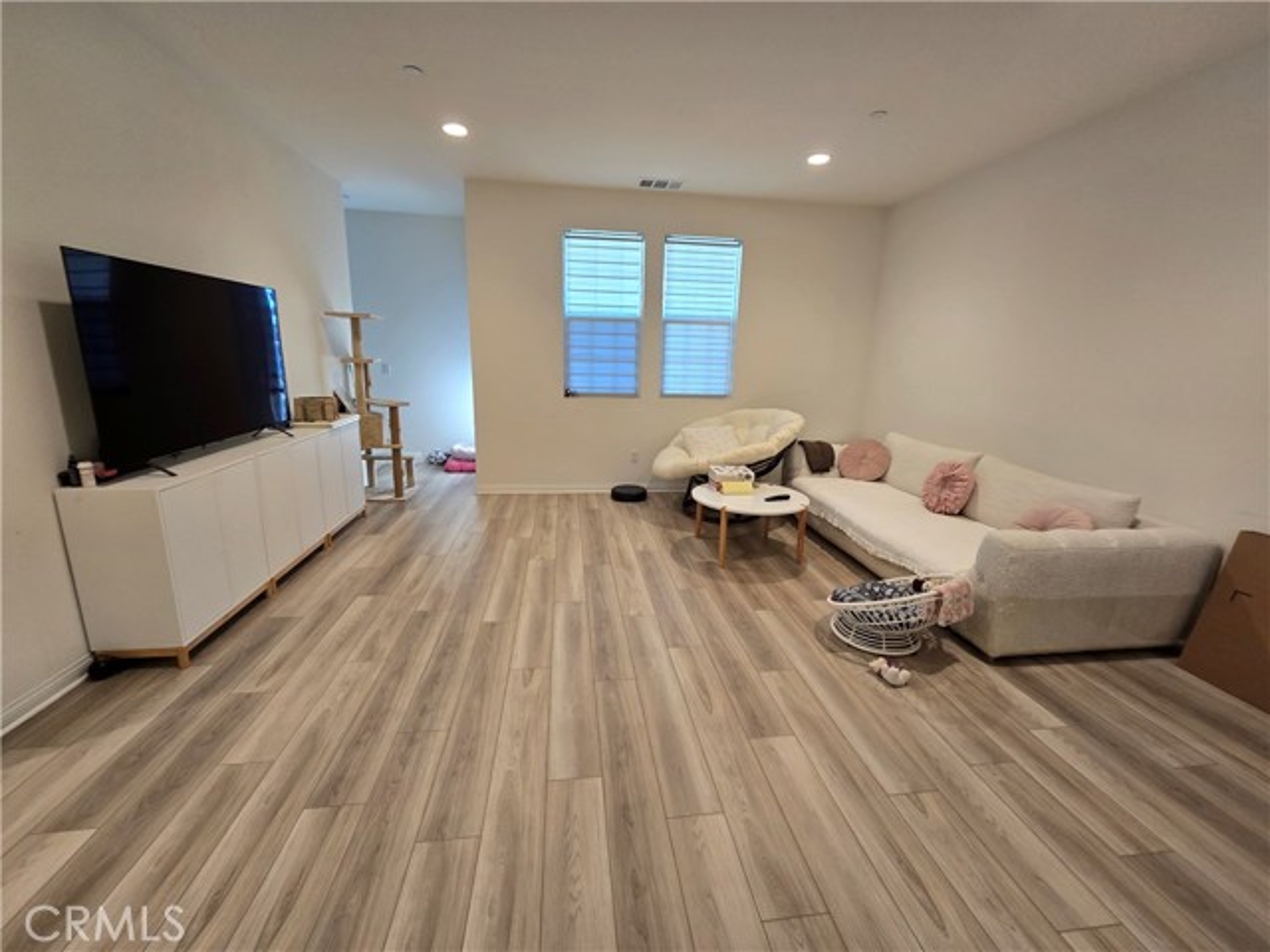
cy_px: 476
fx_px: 477
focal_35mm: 13
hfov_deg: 106.2
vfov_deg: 89.9
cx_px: 635
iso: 125
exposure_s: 1/60
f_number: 2.2
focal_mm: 2.2
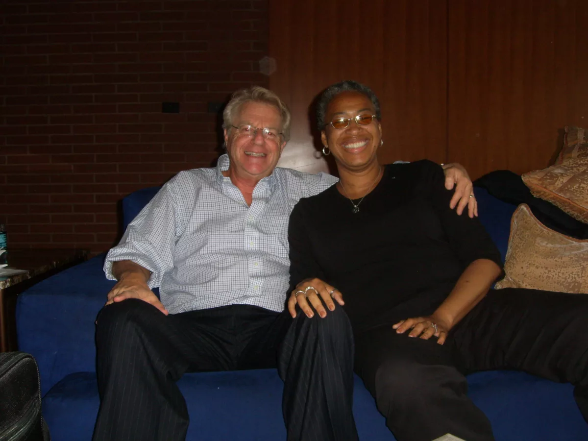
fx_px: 645
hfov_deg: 49.0
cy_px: 220
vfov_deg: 37.7
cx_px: 294
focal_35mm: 38
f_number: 6.4
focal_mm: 7.8
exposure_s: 1/30
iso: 133
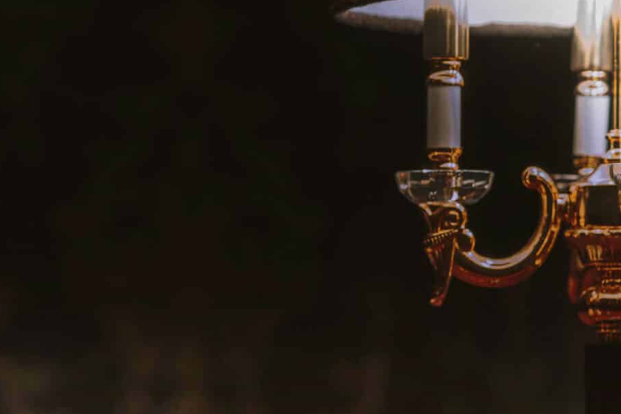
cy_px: 463
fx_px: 3294
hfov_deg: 10.7
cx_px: 160
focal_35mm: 191
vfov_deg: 7.1
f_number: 2.5
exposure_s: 1/100
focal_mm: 85
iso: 800
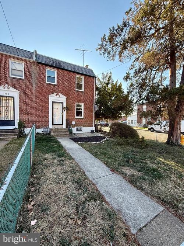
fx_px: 99
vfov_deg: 102.1
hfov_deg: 85.7
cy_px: 123
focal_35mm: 14
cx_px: 92
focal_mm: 2.22
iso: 64
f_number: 2.2
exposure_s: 1/267
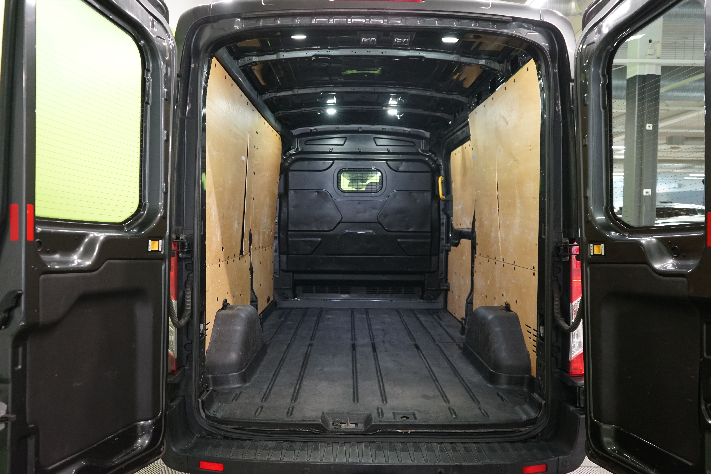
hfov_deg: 63.7
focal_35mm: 29
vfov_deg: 45.0
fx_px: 573
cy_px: 237
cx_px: 356
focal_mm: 29
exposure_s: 1/60
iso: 2500
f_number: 4
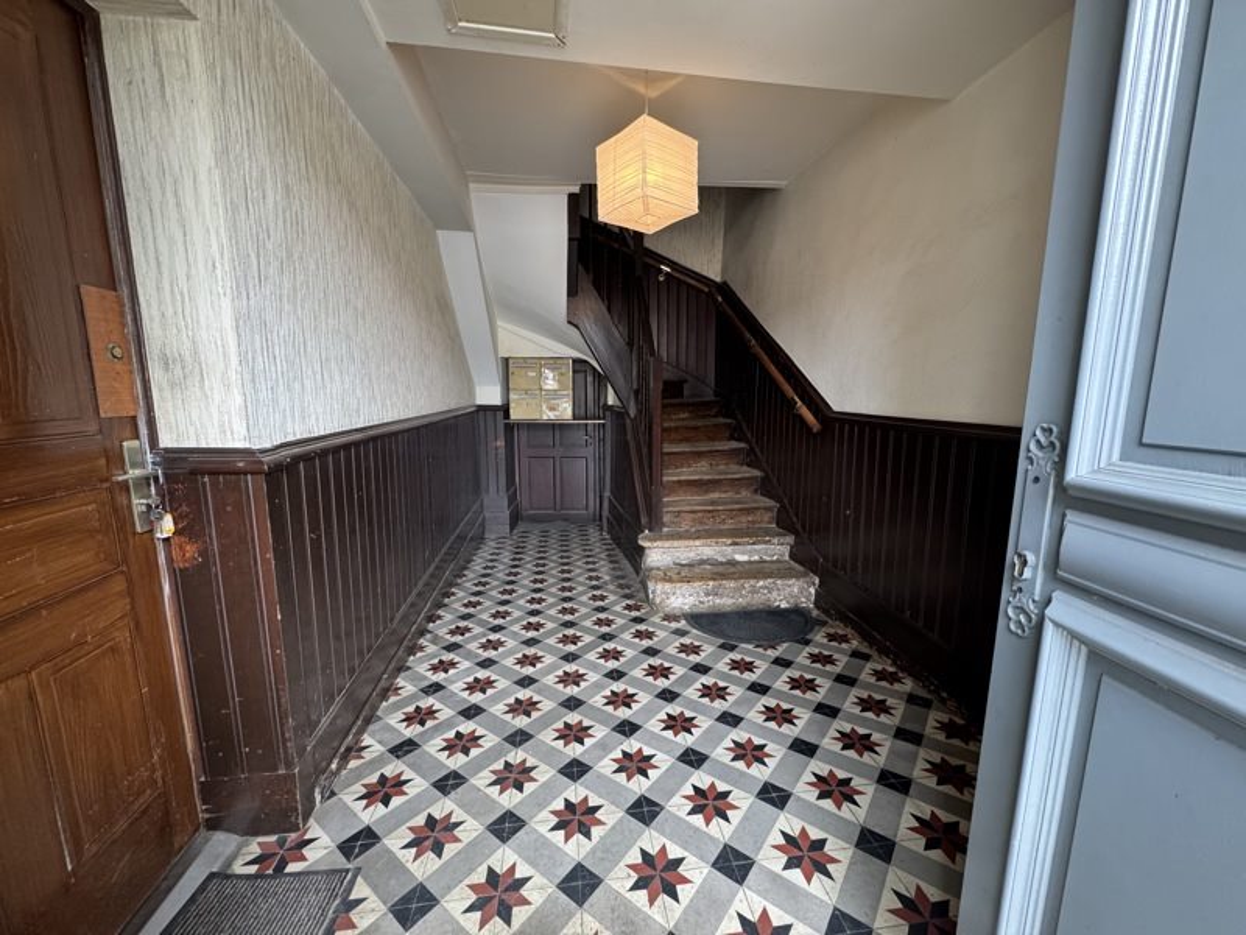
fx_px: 504
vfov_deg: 85.7
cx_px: 623
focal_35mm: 14
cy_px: 468
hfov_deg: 102.1
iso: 250
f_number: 2.2
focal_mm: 2.22
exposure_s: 1/50
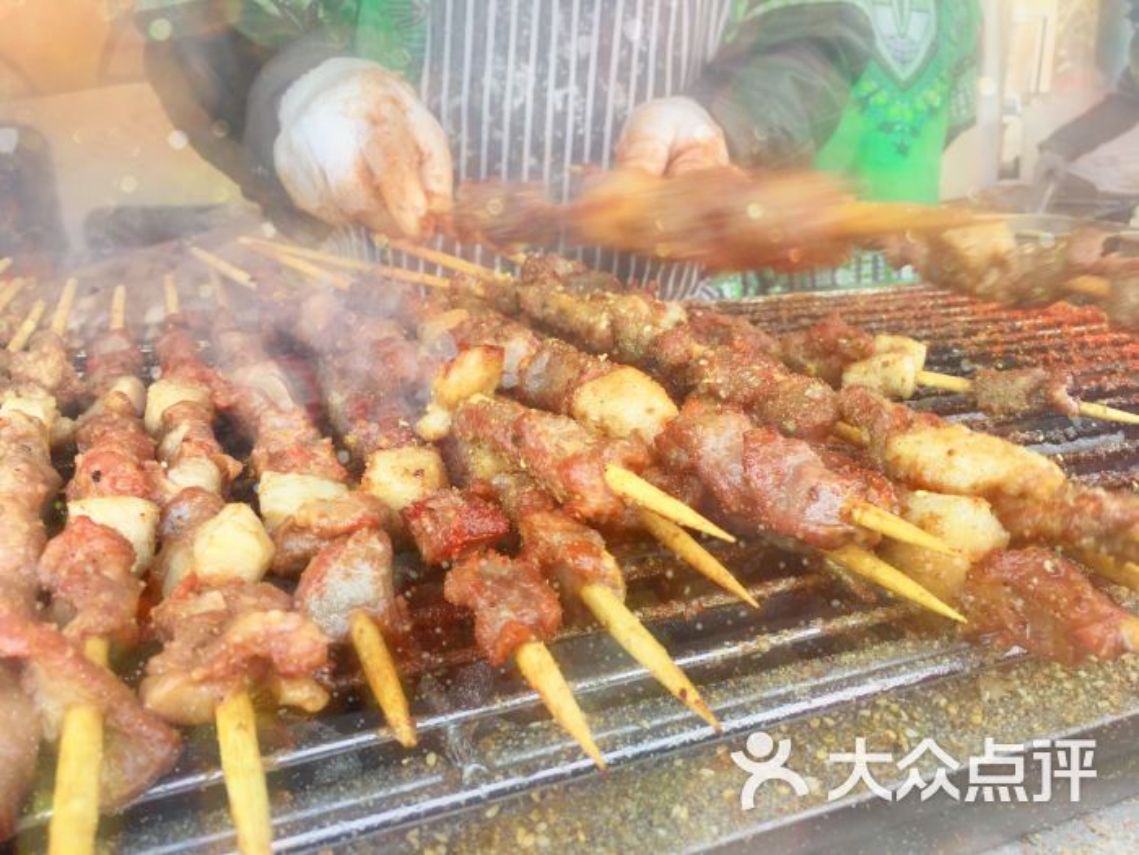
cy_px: 428
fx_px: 954
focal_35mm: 29
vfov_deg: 48.2
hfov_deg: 61.7
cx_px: 570
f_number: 2.2
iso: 32
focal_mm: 4.15
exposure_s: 1/100
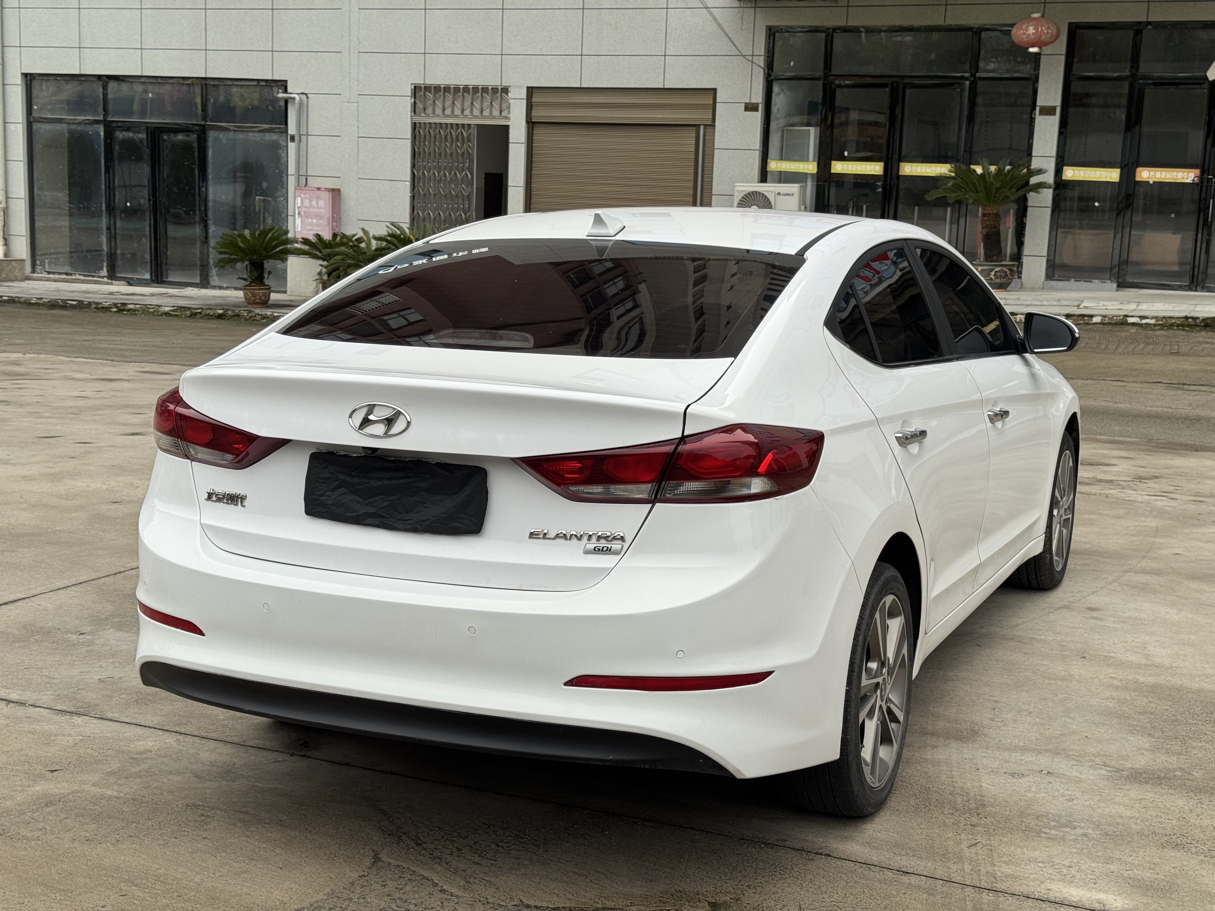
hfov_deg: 39.7
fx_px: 1685
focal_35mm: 48
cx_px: 608
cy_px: 456
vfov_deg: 30.3
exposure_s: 1/147
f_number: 1.78
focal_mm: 6.76
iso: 50
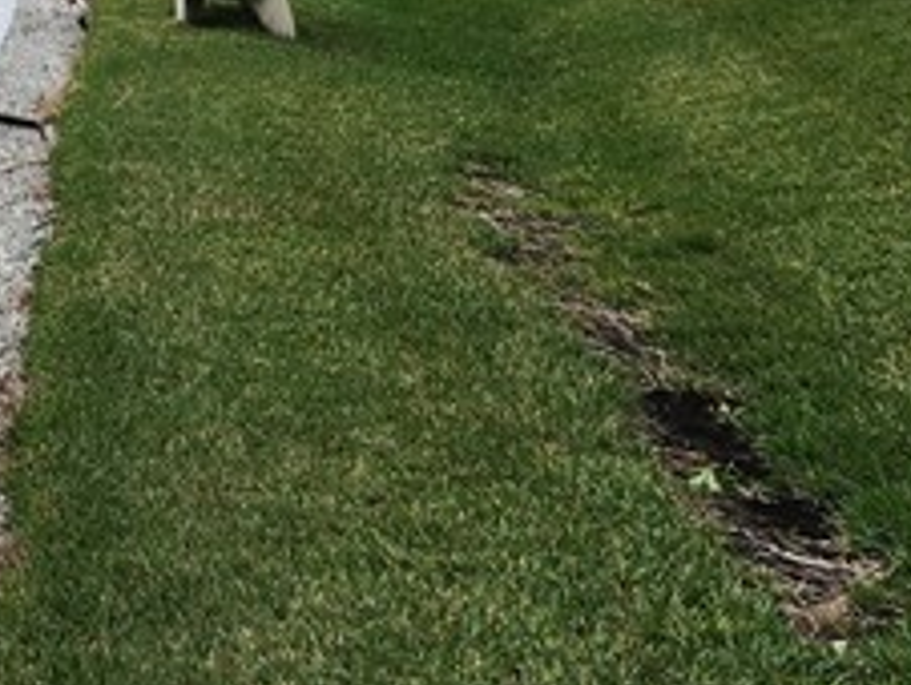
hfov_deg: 16.8
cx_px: -516
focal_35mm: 104
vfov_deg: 12.6
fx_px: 2740
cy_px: -657
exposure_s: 1/1199
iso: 20
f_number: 1.8
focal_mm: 5.4
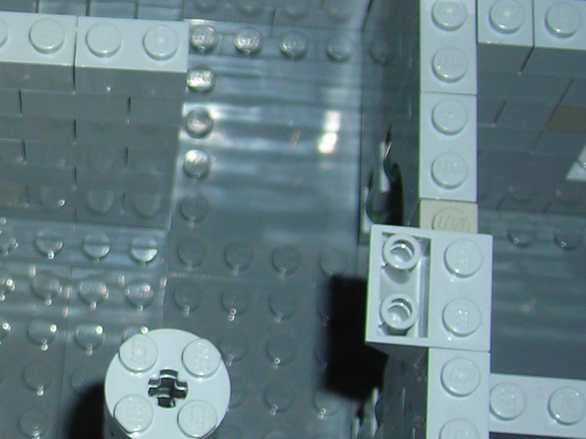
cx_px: -109
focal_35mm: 115
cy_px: 215
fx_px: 1947
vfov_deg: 12.9
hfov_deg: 16.4
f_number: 6.6
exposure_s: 1/60.1
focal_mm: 6.8
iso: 50
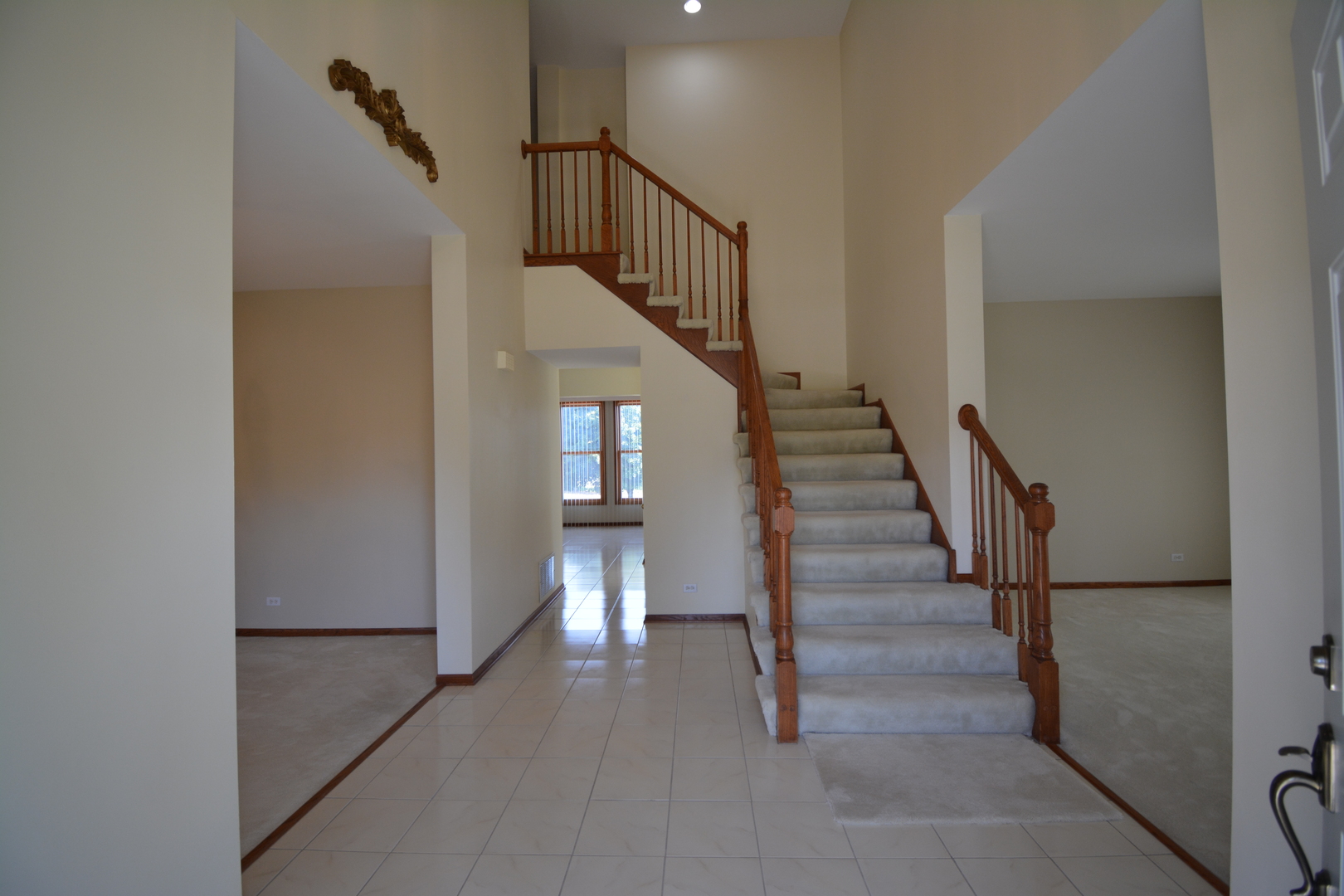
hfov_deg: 100.4
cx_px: 672
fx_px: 560
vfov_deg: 77.3
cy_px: 448
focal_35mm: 15
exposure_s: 1/80
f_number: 4.5
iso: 400
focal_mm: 10
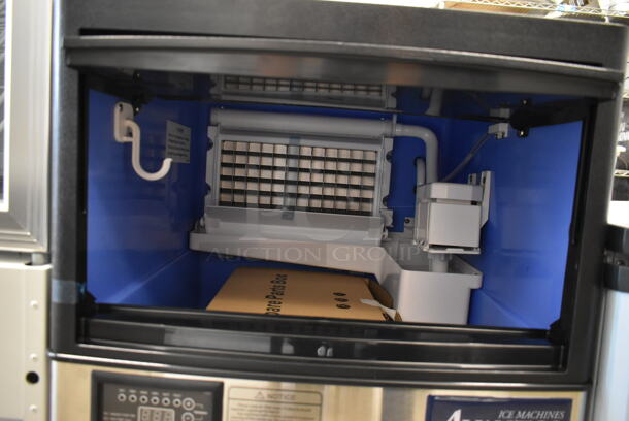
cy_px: 210
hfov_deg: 67.3
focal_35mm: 27
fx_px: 472
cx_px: 314
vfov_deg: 48.0
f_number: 3.5
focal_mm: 18
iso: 2800
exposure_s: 1/30
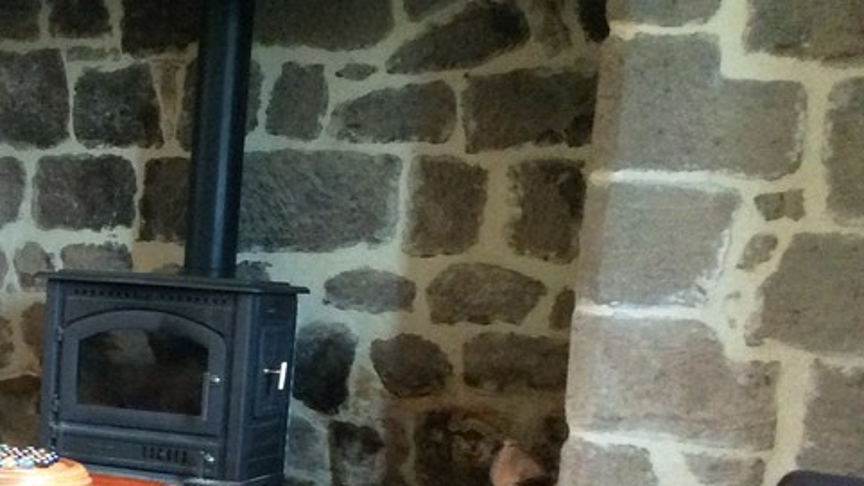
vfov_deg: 16.3
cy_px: 342
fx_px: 1695
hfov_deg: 27.5
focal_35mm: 74
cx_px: 72
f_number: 2.4
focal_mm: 3.3
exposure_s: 1/24
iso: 250
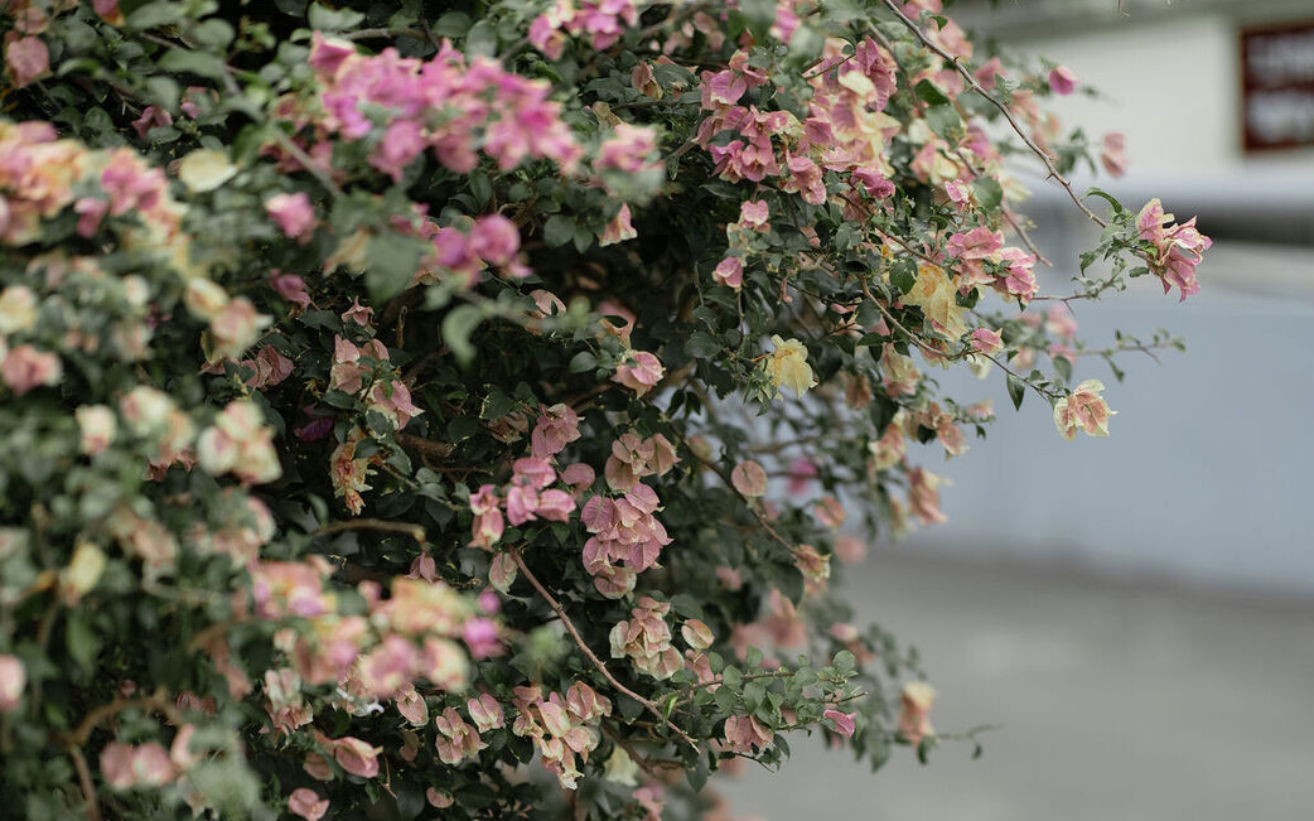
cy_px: 978
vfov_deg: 9.9
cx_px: 653
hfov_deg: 15.9
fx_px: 4691
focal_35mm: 131
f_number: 1.2
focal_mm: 85
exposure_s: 1/320
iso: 100
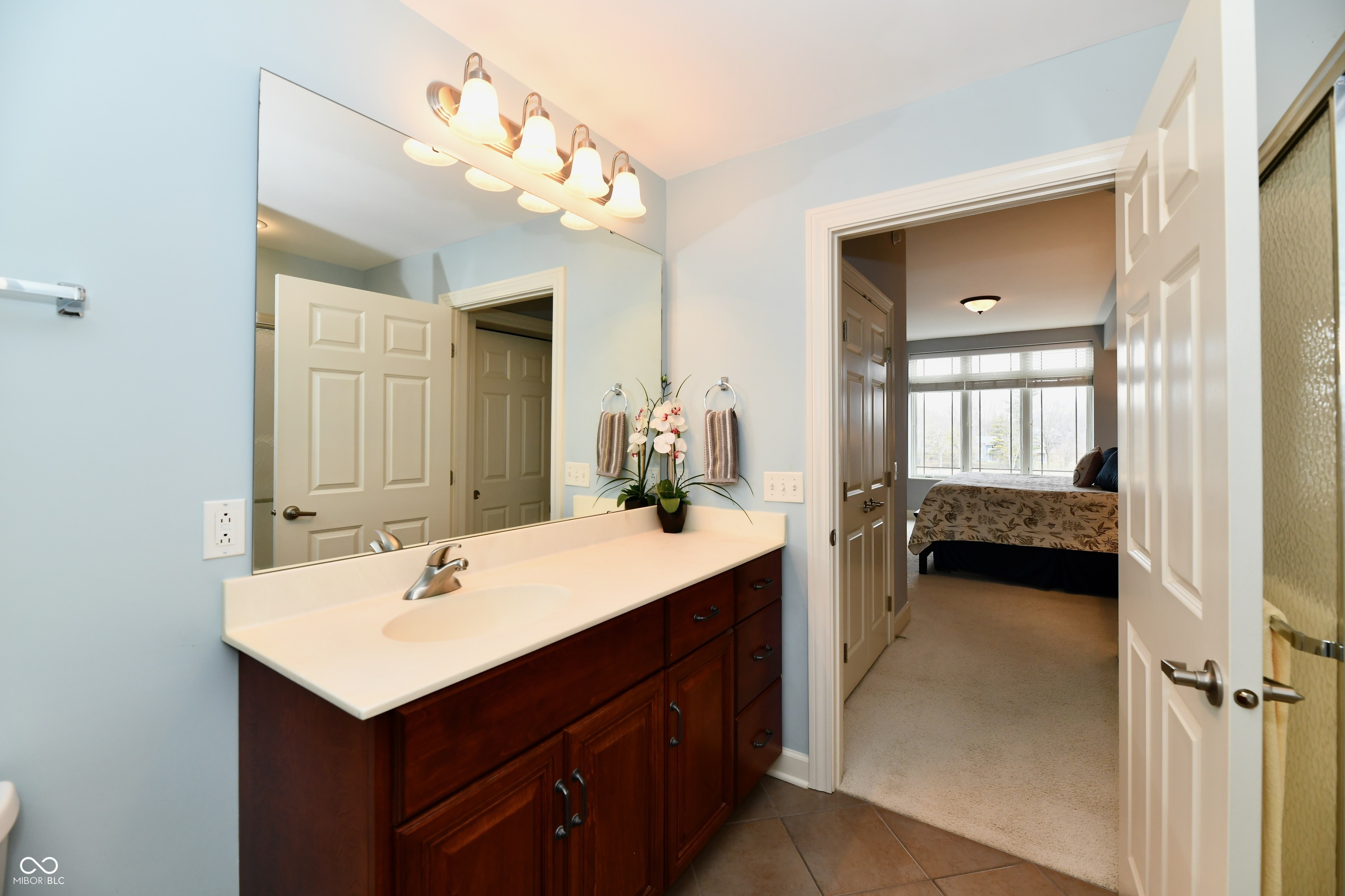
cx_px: 672
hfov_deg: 104.3
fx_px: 523
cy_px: 448
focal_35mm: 14
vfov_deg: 81.2
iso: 640
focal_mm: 14
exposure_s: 1/60
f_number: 6.3
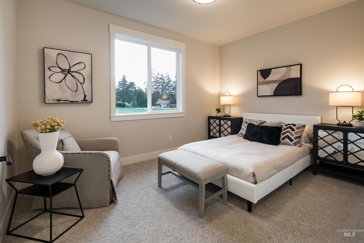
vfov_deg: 70.5
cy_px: 122
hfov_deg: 93.3
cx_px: 182
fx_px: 172
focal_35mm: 17
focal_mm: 17
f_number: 8
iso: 200
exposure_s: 1/3
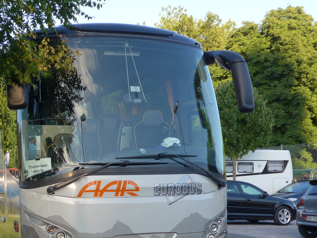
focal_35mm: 65
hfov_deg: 29.5
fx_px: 595
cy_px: 169
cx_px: 92
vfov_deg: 22.4
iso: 80
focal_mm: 9
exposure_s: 1/200
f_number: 2.8
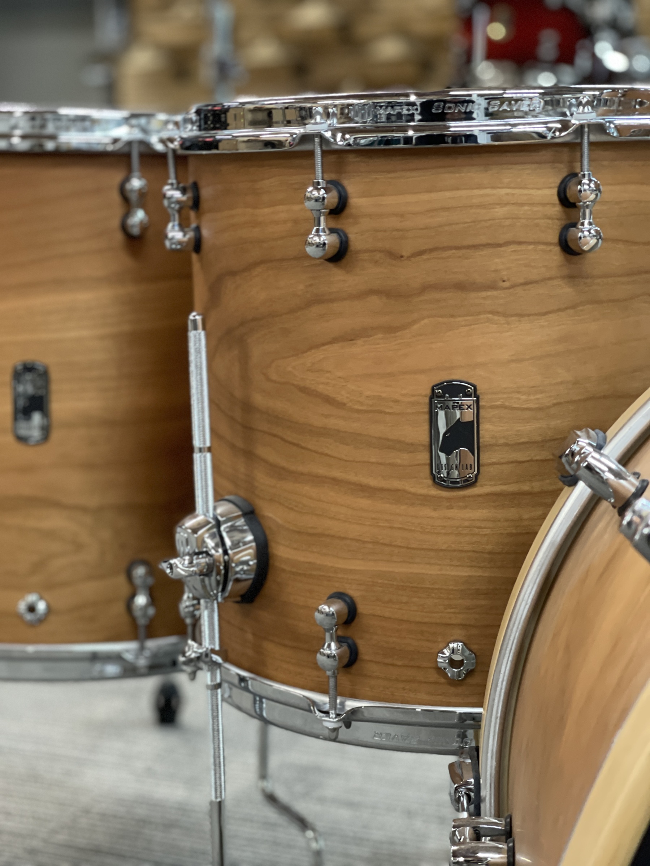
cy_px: 433
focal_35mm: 64
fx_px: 1602
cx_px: 325
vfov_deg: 30.3
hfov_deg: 22.9
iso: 320
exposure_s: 1/30
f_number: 2.2
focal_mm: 7.5
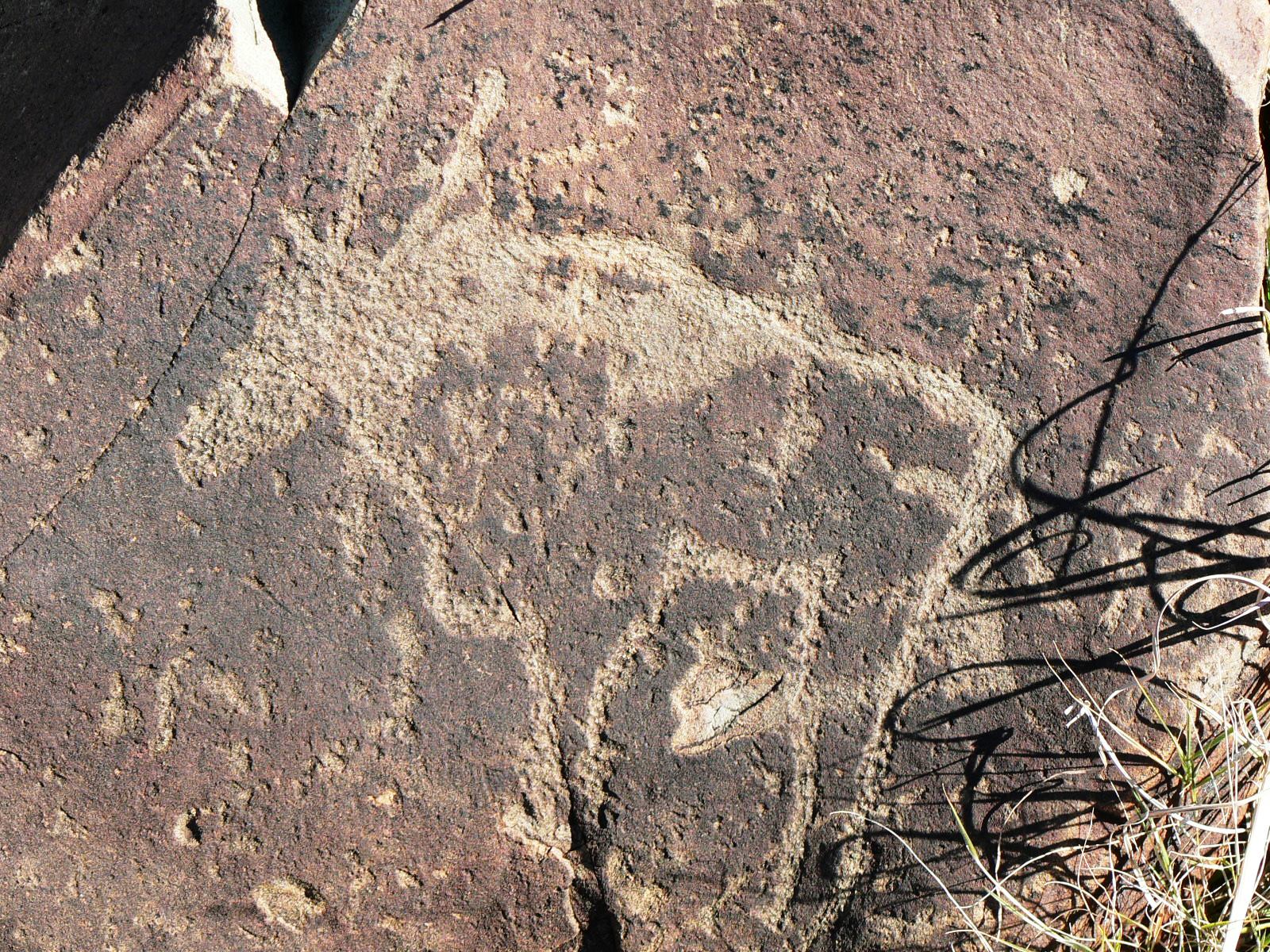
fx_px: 5540
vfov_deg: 9.8
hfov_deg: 13.1
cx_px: 635
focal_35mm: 151
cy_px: 476
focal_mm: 25.1
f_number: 4
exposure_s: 1/200
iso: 80
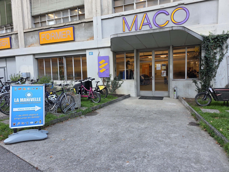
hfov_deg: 73.9
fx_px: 152
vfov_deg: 58.9
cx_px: 114
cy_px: 86
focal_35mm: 23
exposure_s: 1/100
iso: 32
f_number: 1.7
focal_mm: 6.3
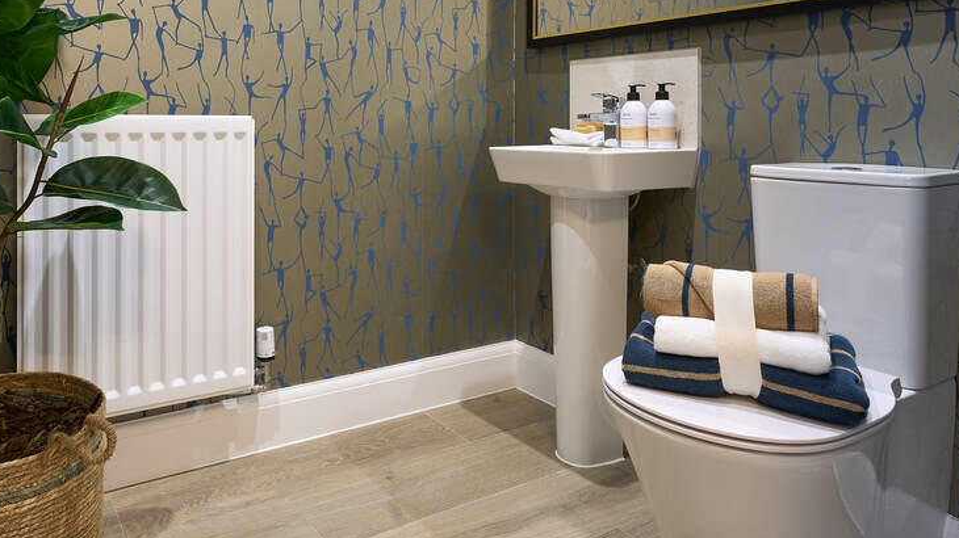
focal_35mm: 26
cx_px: 338
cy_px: 108
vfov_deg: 42.3
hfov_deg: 70.2
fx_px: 662
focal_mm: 17.7
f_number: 10
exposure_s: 1.3
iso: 100
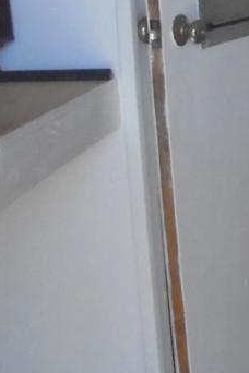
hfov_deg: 14.7
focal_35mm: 81
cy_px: 59
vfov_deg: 24.5
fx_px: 840
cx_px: 451
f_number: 3.5
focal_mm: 4.6
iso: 640
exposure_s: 1/125
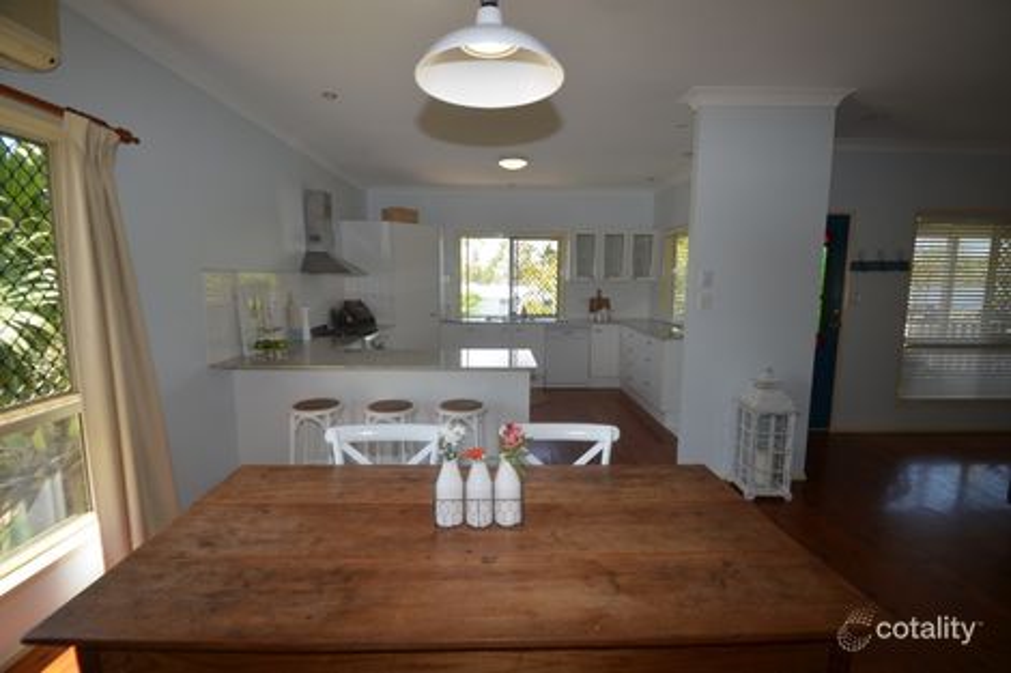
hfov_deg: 95.0
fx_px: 463
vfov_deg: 72.0
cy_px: 336
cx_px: 506
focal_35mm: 16
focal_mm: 11
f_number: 3.5
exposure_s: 1/200
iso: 100
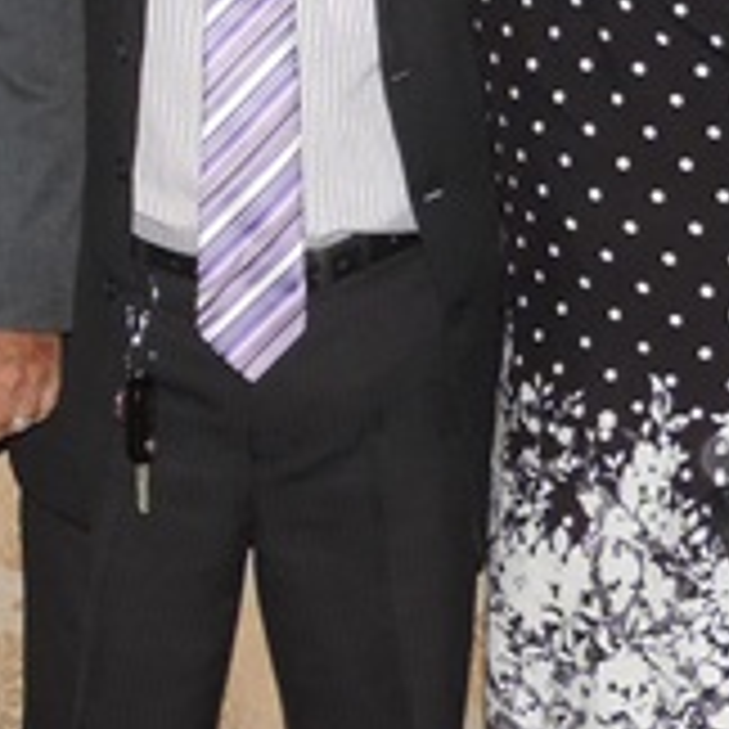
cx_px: -362
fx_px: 3645
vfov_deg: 11.3
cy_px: 65
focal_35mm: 153
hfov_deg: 11.0
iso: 200
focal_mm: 7.1
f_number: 3.3
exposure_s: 1/30
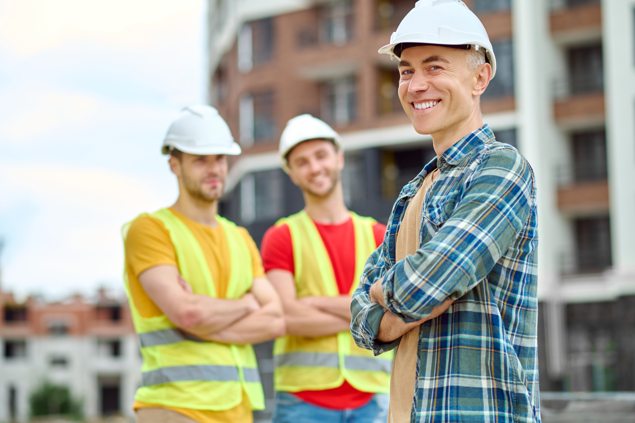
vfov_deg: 16.1
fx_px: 1498
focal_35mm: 85
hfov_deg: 23.9
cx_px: 318
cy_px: 212
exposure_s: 1/640
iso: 500
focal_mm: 85
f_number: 2.5
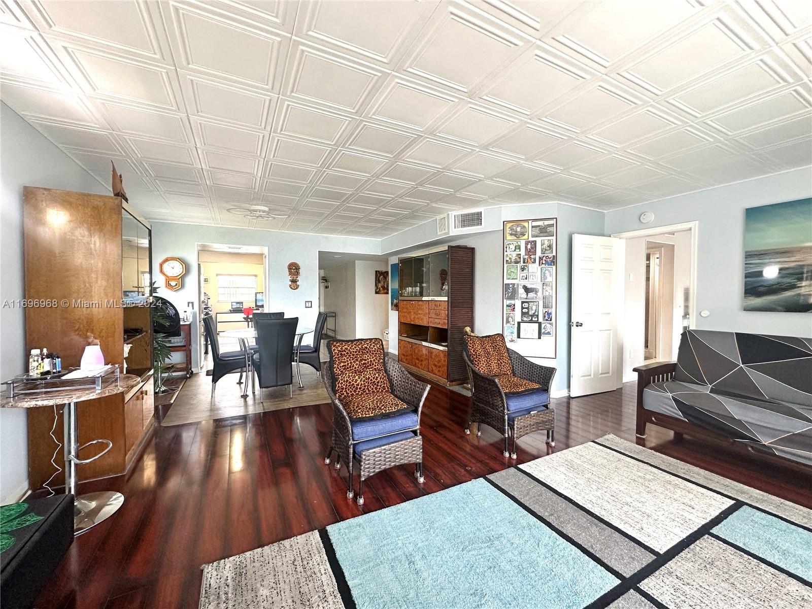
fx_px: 328
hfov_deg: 102.1
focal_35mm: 14
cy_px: 304
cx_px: 406
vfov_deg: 85.7
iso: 200
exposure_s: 1/120
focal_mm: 2.22
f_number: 2.2
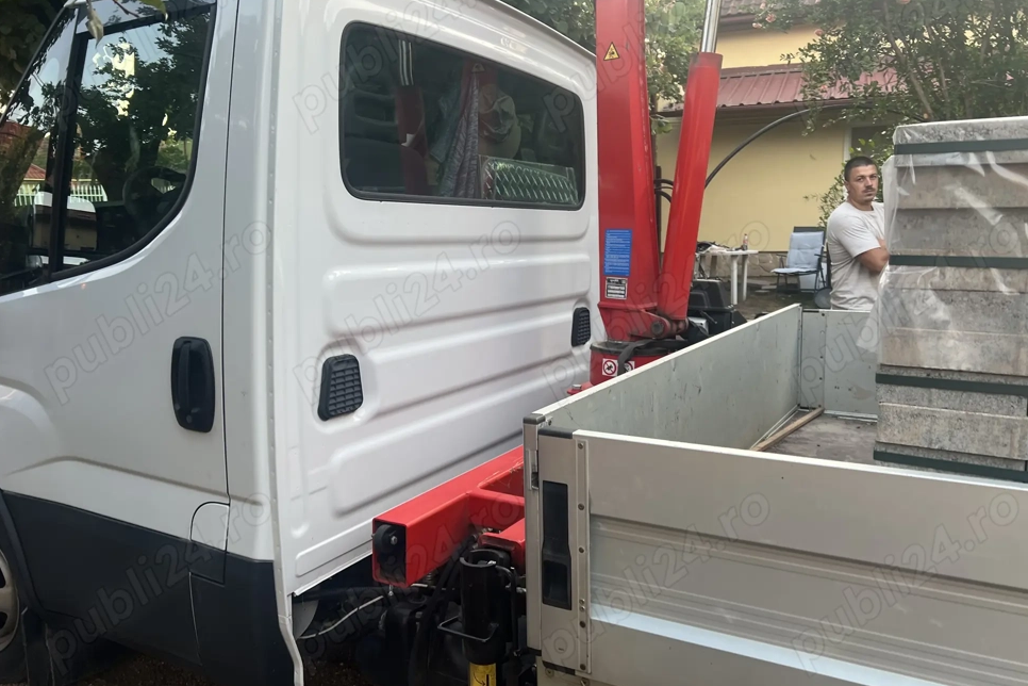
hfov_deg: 65.5
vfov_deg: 46.4
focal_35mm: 28
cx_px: 530
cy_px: 325
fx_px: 799
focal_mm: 5.7
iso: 40
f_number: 1.5
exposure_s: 1/121
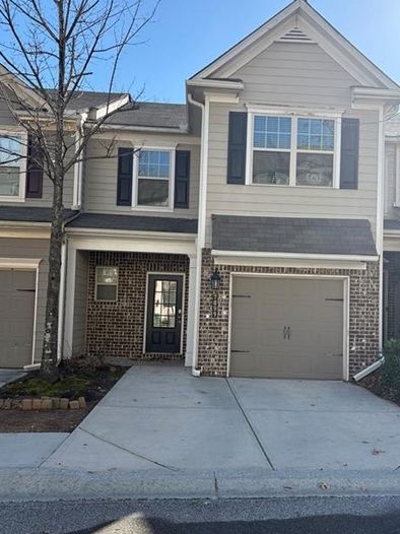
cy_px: 281
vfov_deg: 55.3
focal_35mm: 33
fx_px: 509
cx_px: 229
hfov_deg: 42.8
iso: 64
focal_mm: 5.96
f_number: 1.6
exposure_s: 1/2075
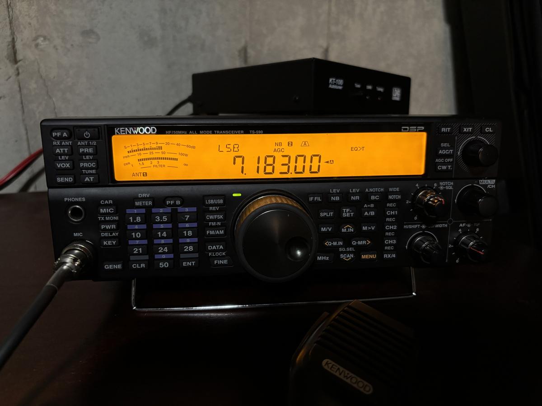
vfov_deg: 53.1
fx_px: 407
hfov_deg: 67.3
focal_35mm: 26
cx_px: 271
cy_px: 203
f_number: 1.6
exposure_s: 1/60
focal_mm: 5.96
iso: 200
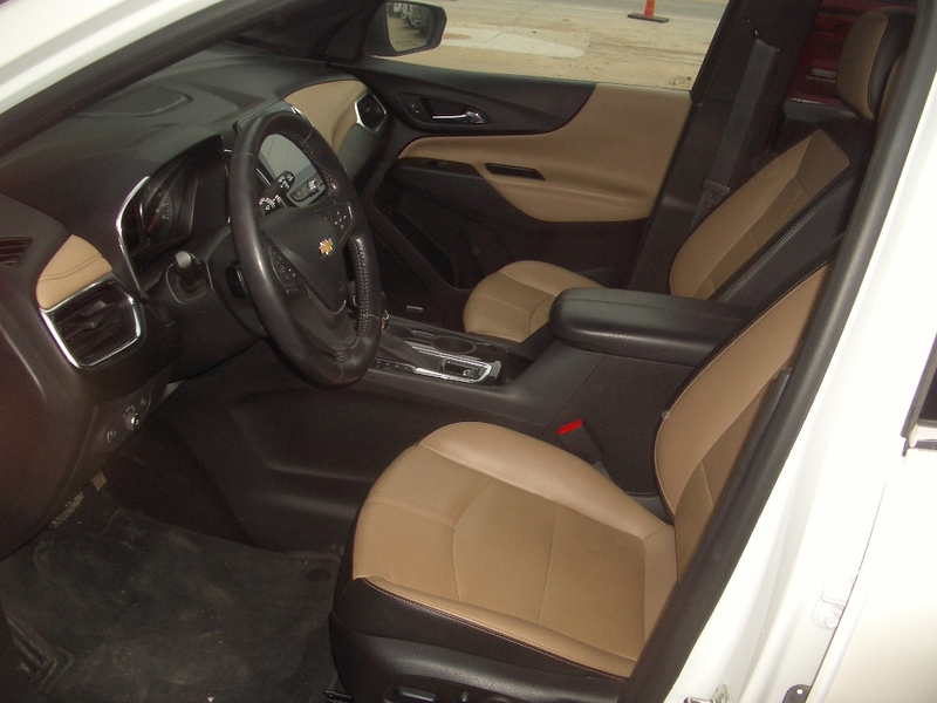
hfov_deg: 52.6
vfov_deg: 40.7
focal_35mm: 35
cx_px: 468
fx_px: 947
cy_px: 352
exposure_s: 1/60
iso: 100
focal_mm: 5.8
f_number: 2.6
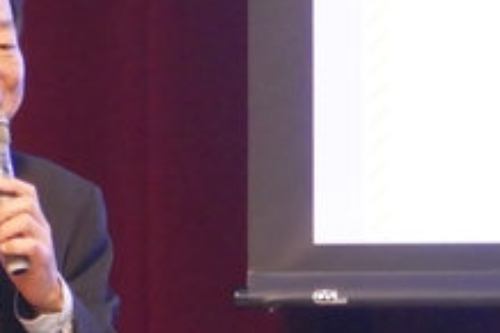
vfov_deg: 1.1
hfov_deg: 1.6
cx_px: -16
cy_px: 116
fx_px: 17431
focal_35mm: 1256
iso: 1600
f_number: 5.9
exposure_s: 1/15
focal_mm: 91
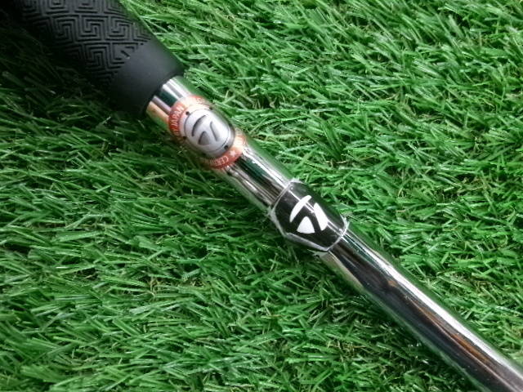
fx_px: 423
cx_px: 262
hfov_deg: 63.4
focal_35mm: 28
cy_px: 196
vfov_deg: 49.7
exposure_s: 1/34
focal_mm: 5.1
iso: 800
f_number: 3.9
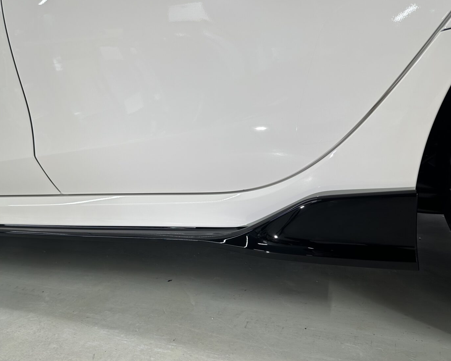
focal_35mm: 26
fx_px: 347
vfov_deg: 54.9
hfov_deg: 65.9
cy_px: 183
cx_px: 205
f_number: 1.78
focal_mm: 6.86
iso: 100
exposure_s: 1/120
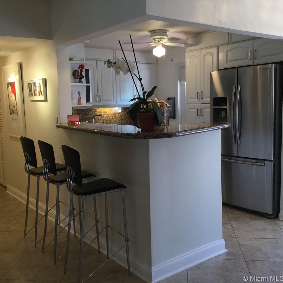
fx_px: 342
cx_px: 129
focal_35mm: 37
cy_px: 140
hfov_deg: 44.9
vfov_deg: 44.9
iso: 64
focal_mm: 3.3
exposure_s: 1/30
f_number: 2.4
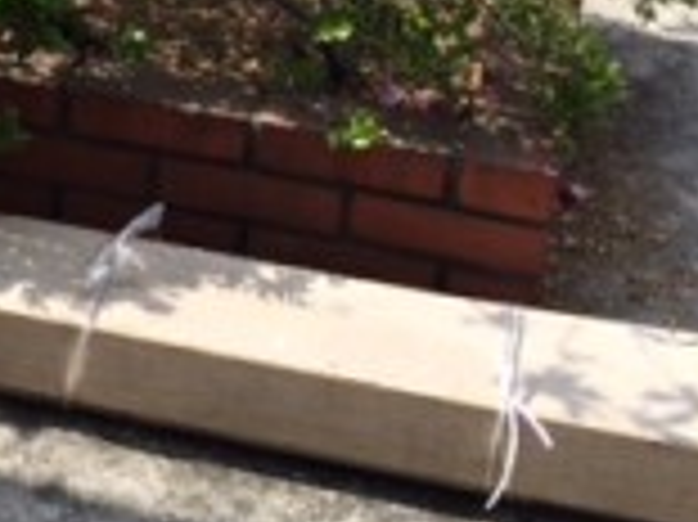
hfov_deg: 18.9
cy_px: -97
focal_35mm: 97
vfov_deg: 14.7
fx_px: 1954
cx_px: -176
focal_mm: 4.12
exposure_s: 1/1109
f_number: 2.2
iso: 32
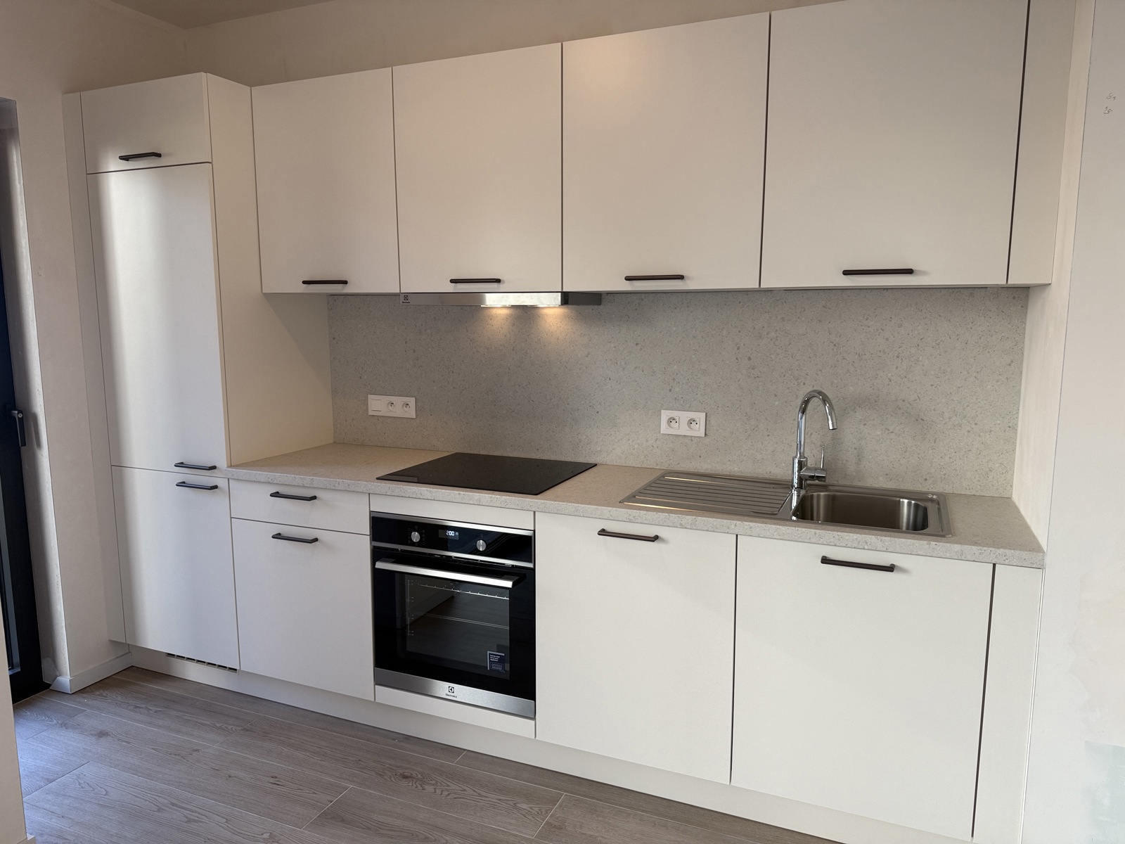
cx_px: 562
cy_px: 422
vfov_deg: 56.8
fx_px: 780
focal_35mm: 24
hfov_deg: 71.6
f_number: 1.78
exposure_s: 1/121
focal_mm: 6.76
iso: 80
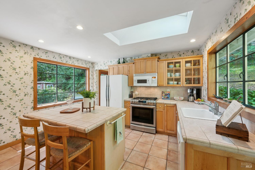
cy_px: 85
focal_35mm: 14
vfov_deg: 81.2
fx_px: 99
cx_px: 128
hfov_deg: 104.3
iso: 250
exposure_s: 1/4
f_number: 9
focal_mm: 14
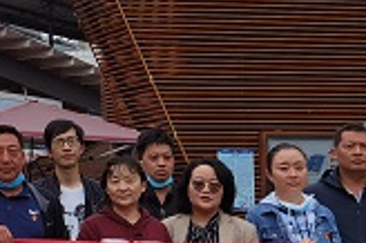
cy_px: 91
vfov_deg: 11.2
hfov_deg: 15.4
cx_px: -192
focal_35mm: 122
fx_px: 1239
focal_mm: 6.71
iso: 50
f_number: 1.9
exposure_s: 1/1458
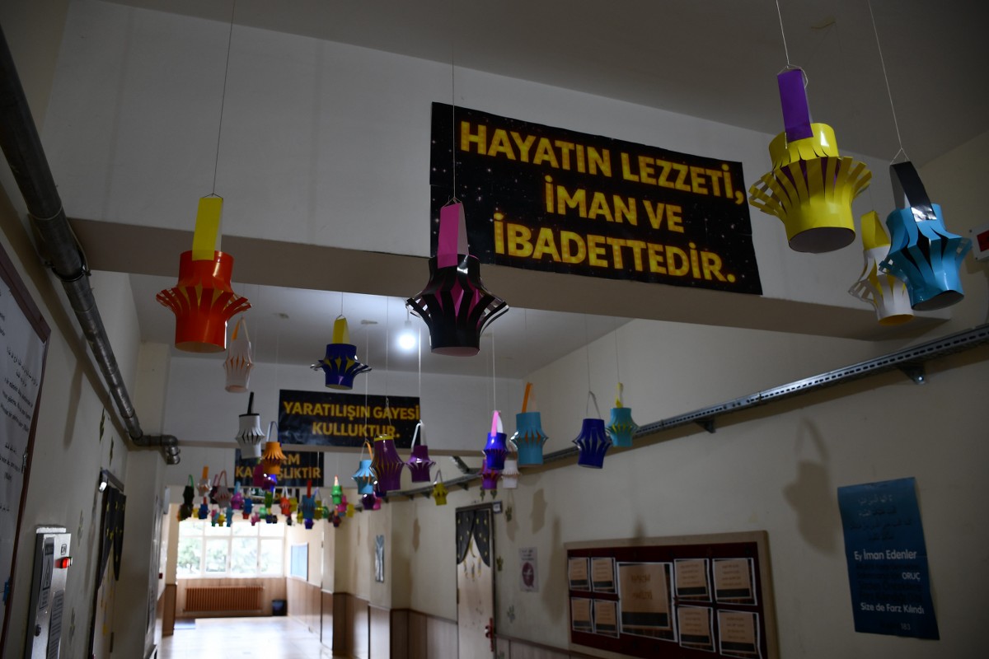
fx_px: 742
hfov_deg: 67.4
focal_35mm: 27
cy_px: 330
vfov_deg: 47.9
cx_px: 494
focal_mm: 18
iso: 250
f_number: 3.5
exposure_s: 1/30
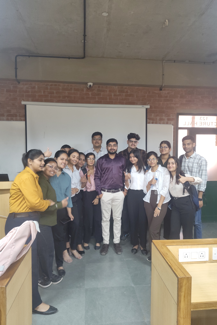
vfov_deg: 71.5
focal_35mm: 25
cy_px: 163
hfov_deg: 51.3
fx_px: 226
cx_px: 110
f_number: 1.88
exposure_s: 1/33.3
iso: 991
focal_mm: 5.56
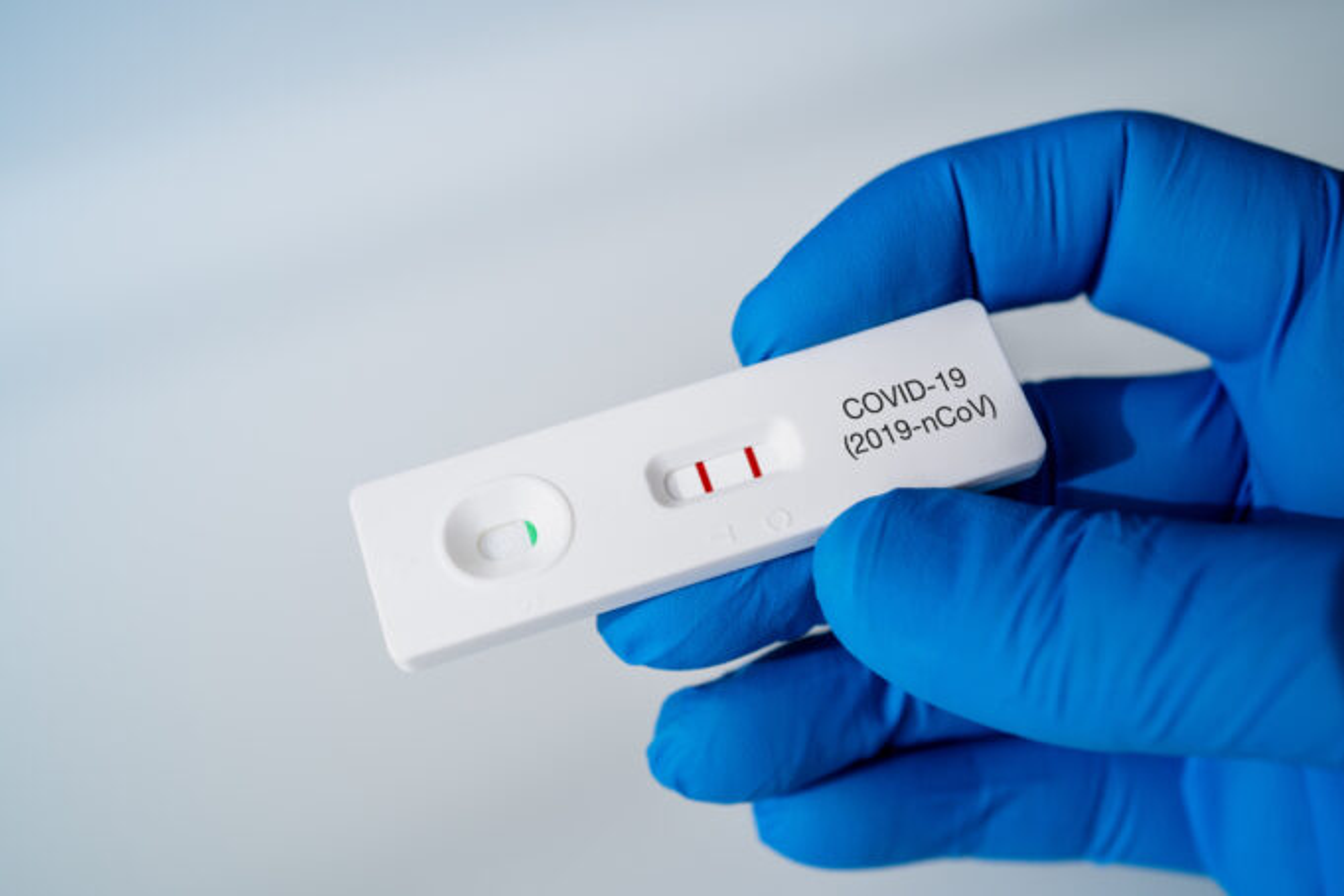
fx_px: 1493
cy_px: 448
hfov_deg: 48.5
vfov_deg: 33.4
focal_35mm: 40
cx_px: 672
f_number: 4.5
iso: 250
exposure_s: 1/250
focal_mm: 40
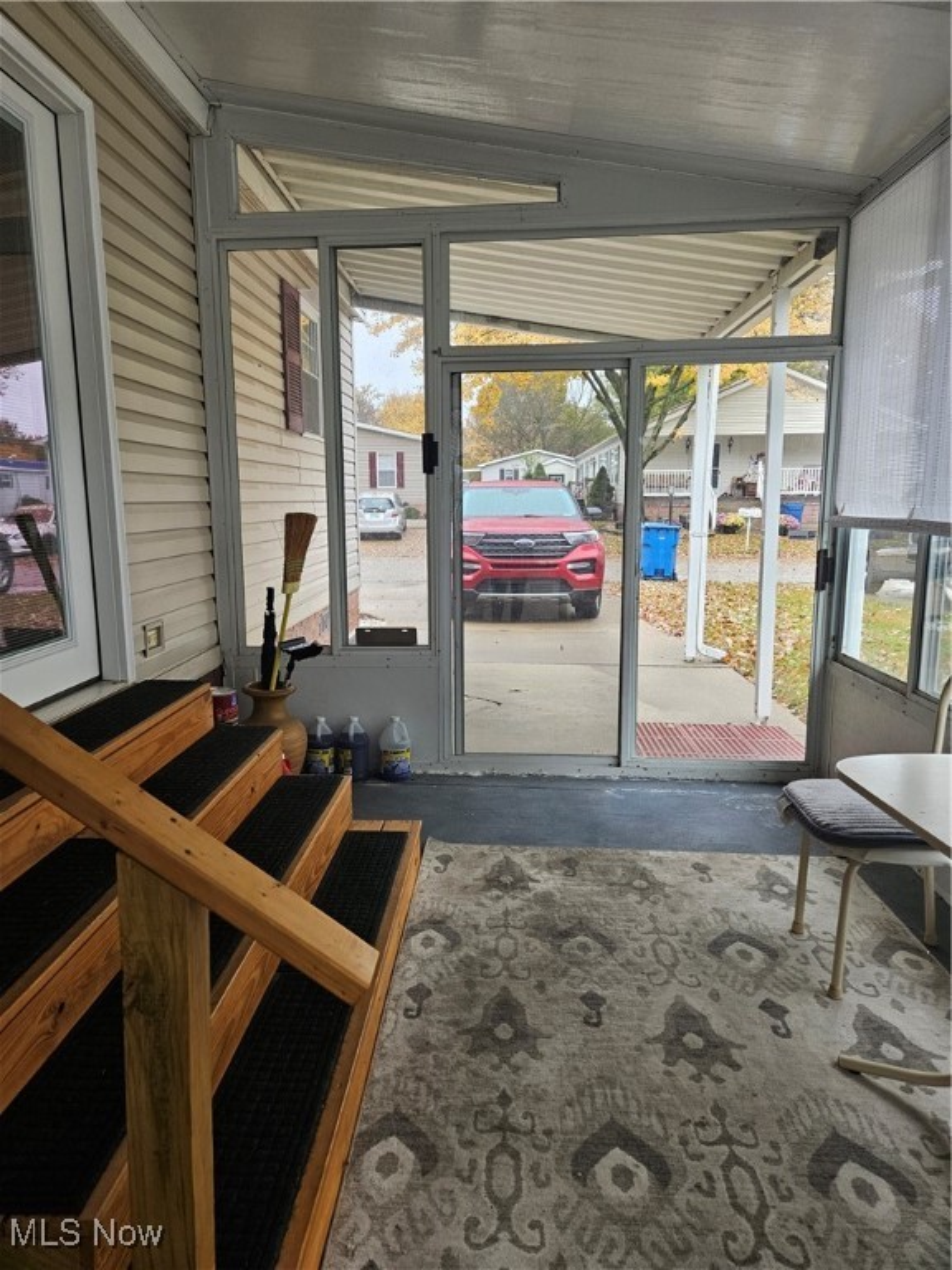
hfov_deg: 58.9
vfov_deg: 73.9
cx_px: 476
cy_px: 635
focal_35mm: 23
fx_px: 843
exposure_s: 1/359
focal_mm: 5.4
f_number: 1.8
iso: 160
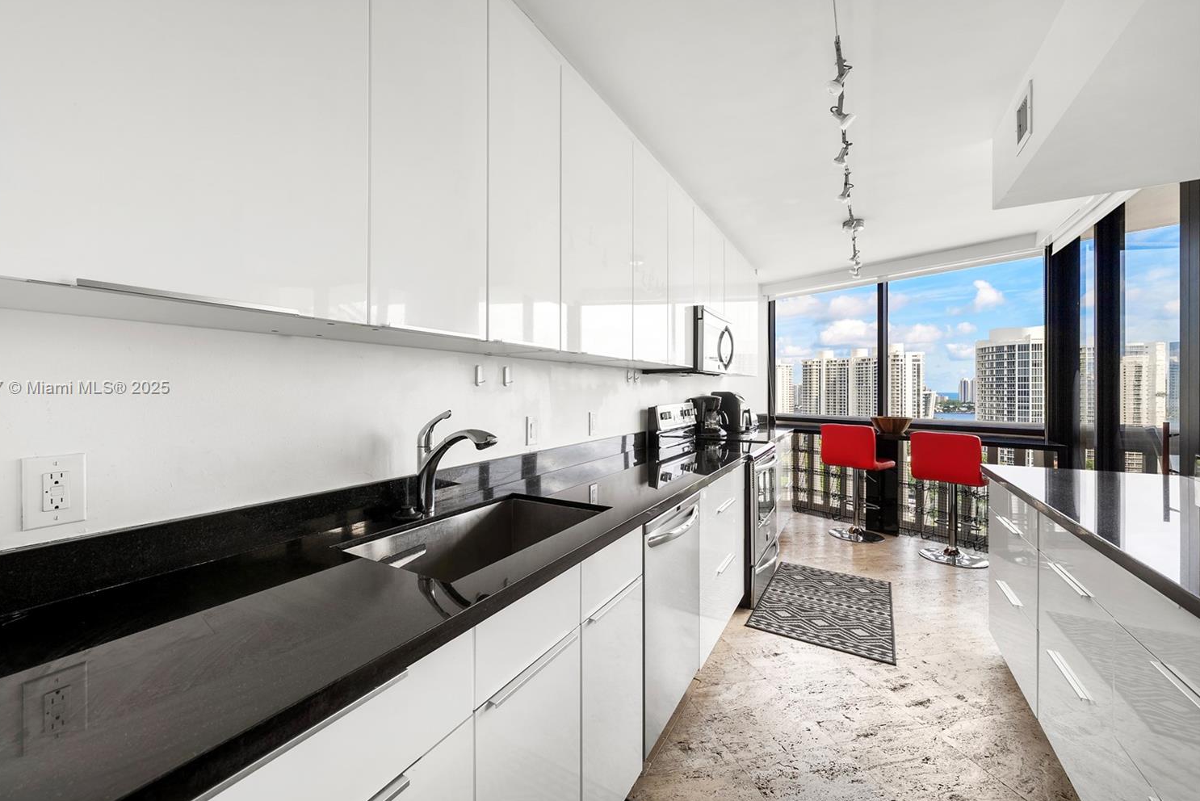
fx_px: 467
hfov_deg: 104.0
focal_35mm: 14
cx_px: 556
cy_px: 388
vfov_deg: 81.2
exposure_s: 1/30
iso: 400
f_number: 8
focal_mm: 13
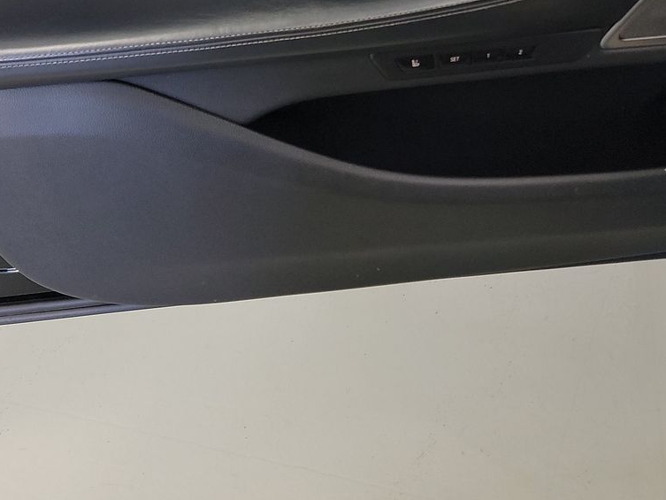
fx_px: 981
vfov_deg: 27.0
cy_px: 4
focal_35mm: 51
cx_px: 237
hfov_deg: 37.2
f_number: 1.8
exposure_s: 1/59
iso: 396
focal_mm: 6.7
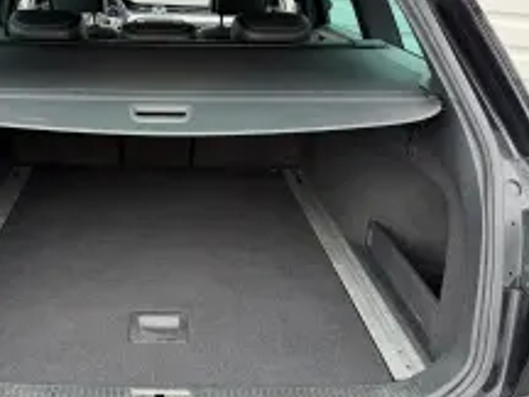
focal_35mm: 40
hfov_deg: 45.7
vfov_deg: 35.7
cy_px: 145
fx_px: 611
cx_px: 157
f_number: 1.78
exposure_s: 1/194
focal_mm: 6.76
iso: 80
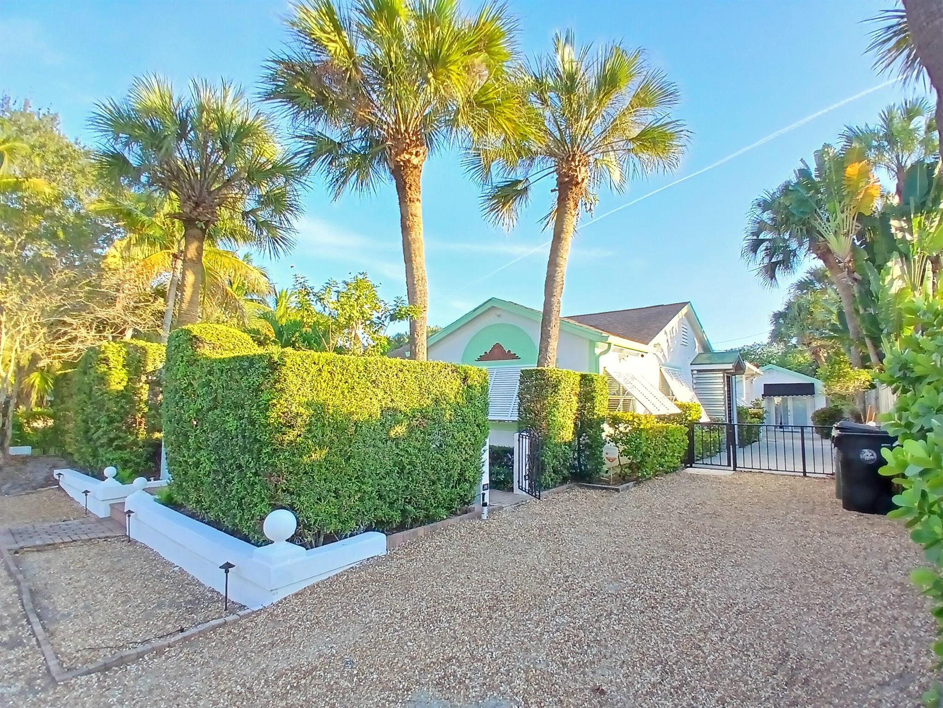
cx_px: 472
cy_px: 354
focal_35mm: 17
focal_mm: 1.4
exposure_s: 1/123
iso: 50
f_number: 2.2
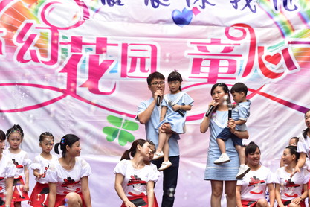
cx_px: 182
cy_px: 129
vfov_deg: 8.4
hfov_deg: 12.5
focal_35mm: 164
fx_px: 1412
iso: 200
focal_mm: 95
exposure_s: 1/200
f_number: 2.8
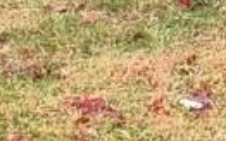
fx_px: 2459
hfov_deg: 4.8
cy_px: 143
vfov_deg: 3.3
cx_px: -623
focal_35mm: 399
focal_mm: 6.76
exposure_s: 1/523
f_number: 1.78
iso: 64
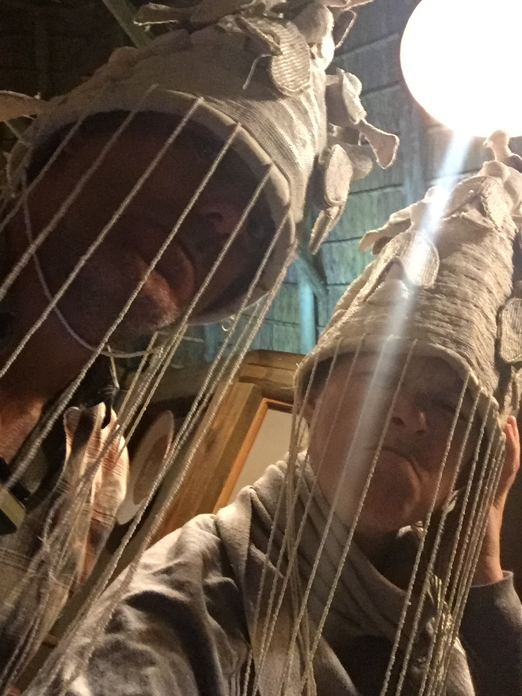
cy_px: 348
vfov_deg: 58.4
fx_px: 623
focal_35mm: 31
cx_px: 261
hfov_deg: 45.4
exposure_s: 1/17
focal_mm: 2.65
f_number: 2.2
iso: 640
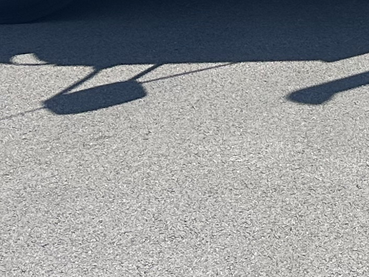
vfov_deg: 9.3
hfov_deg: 12.3
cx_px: 782
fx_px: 1471
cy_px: -457
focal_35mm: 138
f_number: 1.78
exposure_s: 1/3155
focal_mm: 6.86
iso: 80
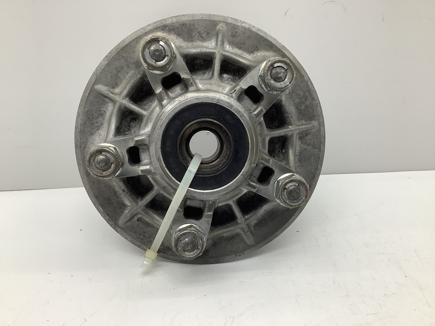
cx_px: 218
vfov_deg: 45.4
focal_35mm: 31
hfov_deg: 58.4
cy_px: 163
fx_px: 390
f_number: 2.4
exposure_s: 1/120
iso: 64
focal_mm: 3.3
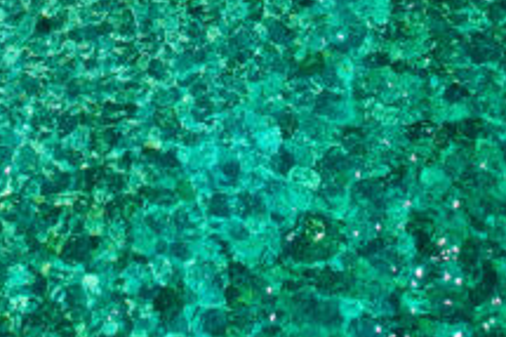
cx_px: 148
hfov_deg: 19.4
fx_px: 1475
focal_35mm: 105
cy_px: -421
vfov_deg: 11.3
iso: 110
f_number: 2.8
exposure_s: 1/1000
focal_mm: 8.38
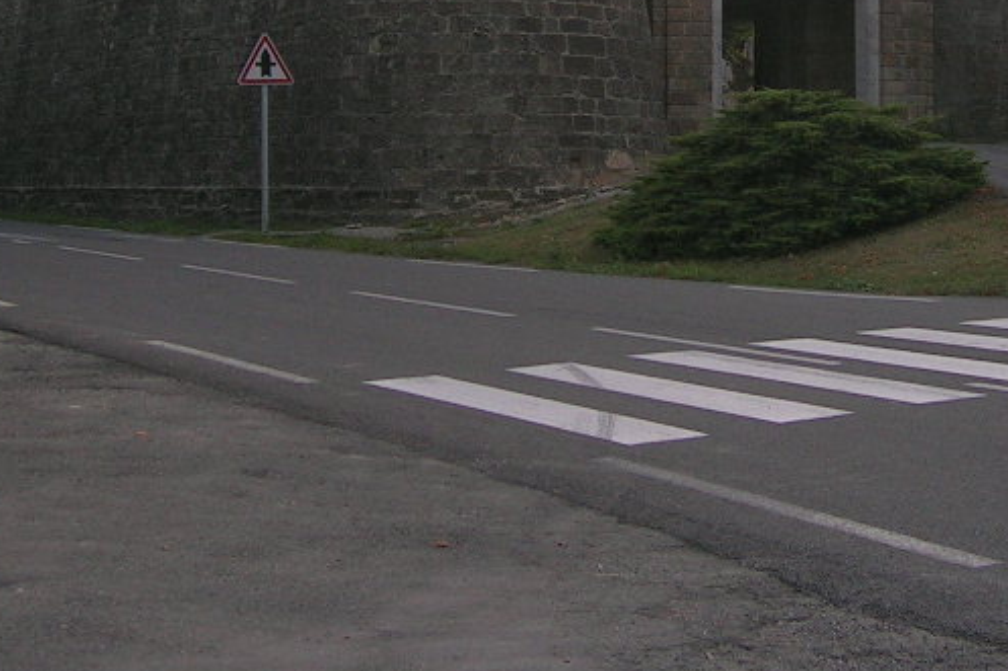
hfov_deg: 26.6
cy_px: 69
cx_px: 781
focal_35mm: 75
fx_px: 2099
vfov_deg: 17.9
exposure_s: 1/299
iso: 50
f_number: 2.8
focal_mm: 5.4
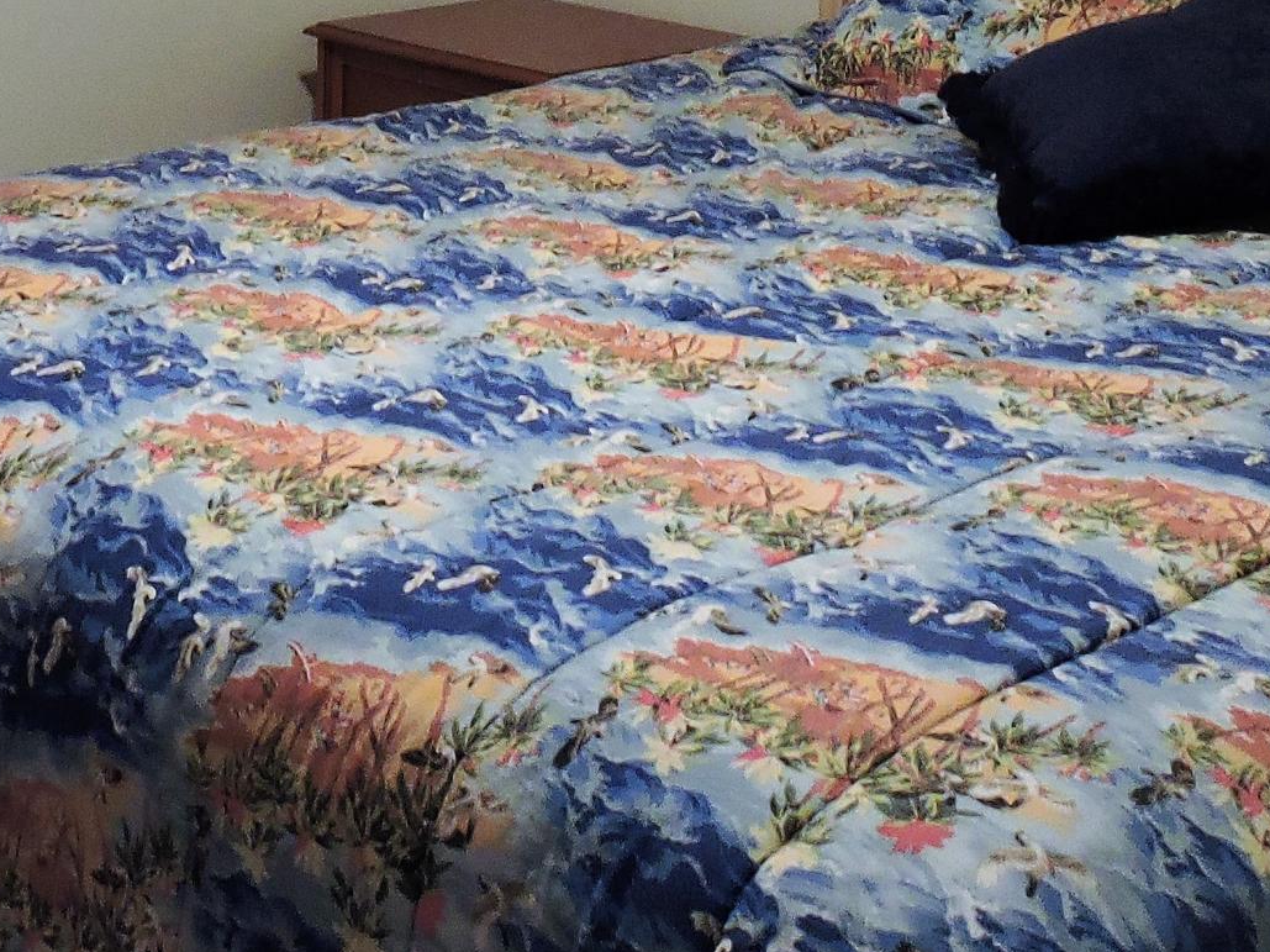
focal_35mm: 70
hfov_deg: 27.8
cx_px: 627
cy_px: -430
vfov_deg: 18.8
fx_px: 2567
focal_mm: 4.3
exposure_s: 1/10
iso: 400
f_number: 3.3
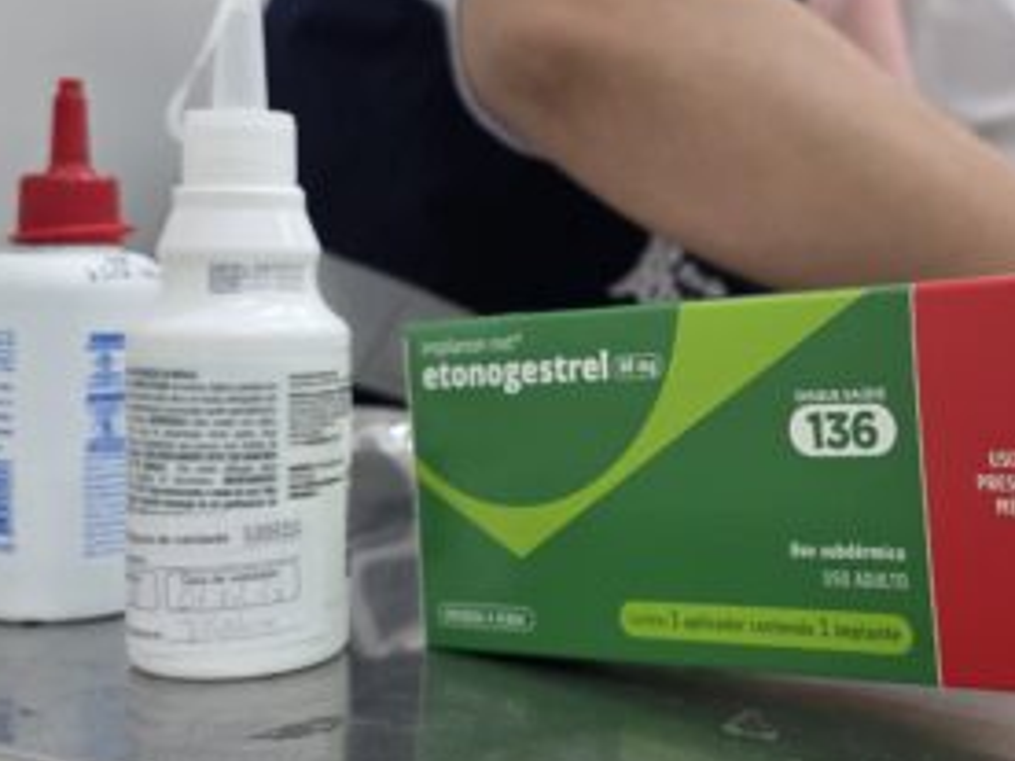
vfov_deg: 29.1
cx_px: 787
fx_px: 1466
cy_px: 316
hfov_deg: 37.1
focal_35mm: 50
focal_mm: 6.3
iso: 250
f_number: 1.7
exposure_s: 1/120
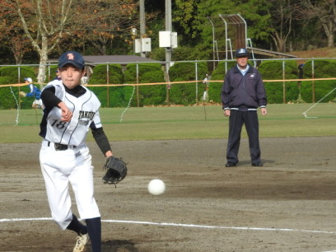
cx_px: 96
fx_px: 2854
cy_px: 175
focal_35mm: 294
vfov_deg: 5.1
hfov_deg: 6.7
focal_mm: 35.8
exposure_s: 1/400
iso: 100
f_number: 5.3
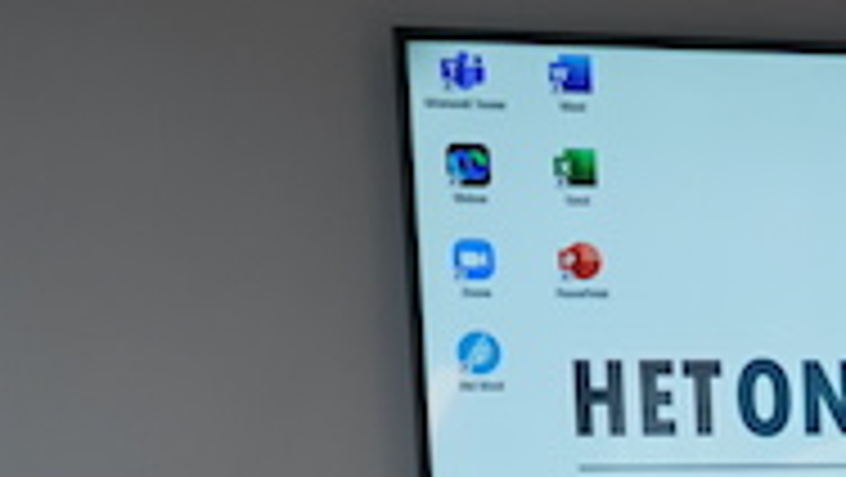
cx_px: 1197
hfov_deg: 15.5
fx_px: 2895
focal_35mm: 129
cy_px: 1051
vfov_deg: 8.7
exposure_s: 1/160
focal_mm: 29
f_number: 4
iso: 400
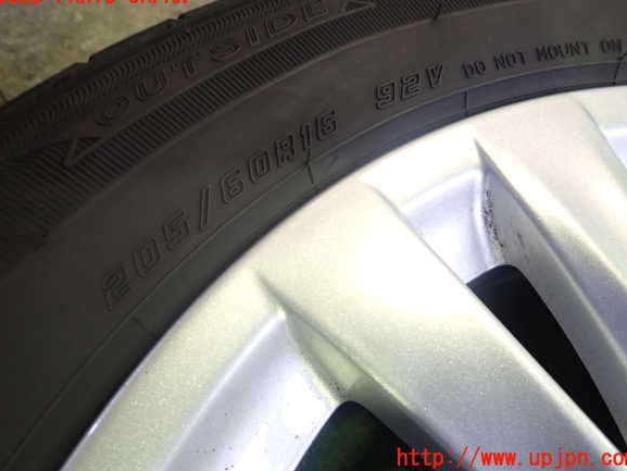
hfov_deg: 67.3
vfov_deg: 53.1
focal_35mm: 26
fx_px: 471
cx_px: 316
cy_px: 227
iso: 250
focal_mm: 4.5
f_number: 2
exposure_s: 1/30
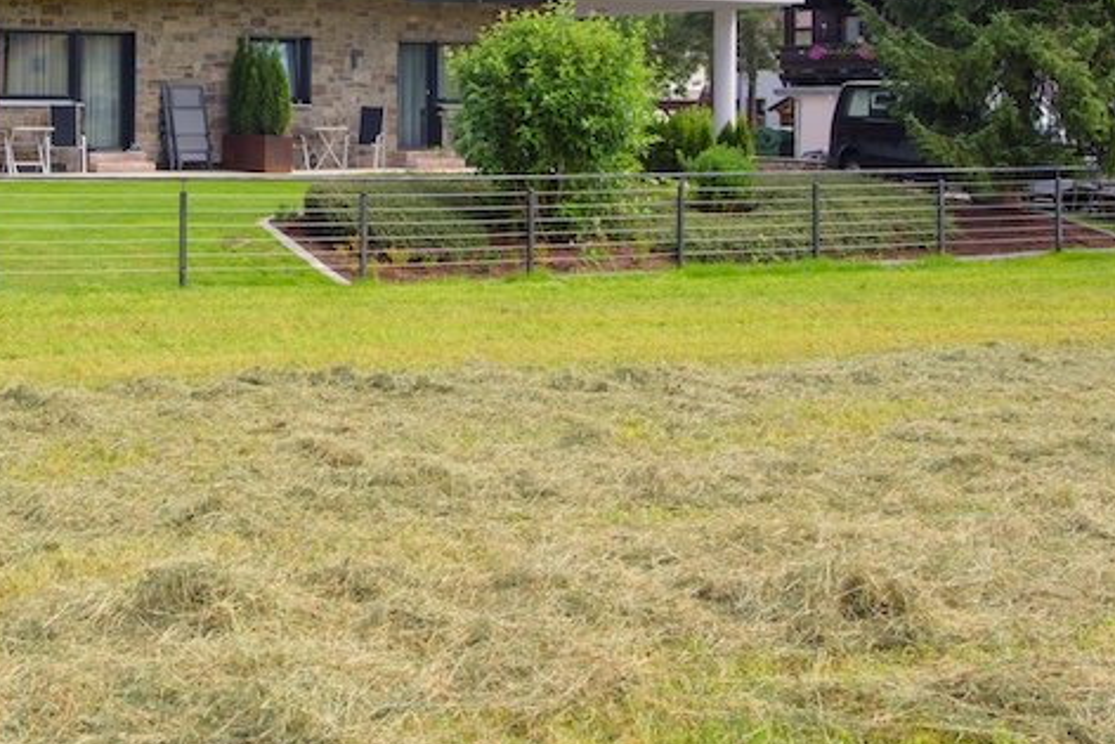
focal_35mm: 61
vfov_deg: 21.7
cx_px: 255
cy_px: 59
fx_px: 1890
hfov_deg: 32.2
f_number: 8
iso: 100
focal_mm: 24
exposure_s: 1/100
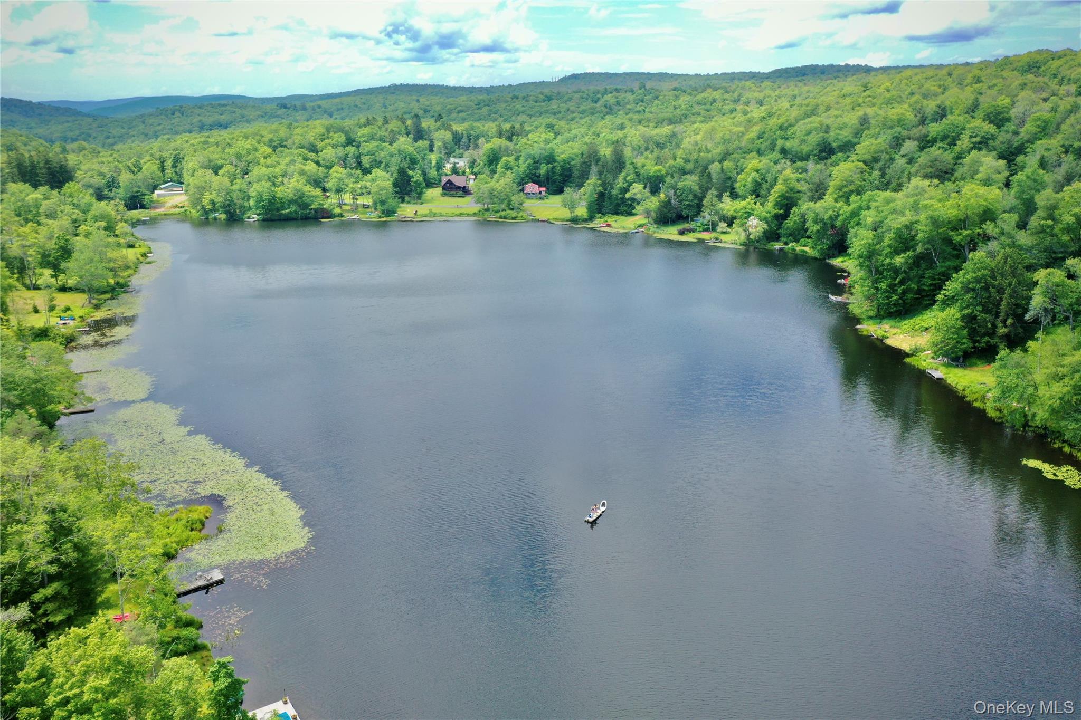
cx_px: 540
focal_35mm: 28
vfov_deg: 46.4
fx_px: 841
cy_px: 360
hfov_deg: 65.5
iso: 100
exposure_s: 1/240
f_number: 5
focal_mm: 10.26
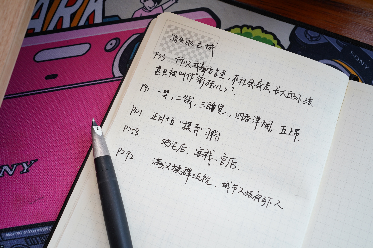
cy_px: 127
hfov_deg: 53.2
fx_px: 373
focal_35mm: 36
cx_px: 188
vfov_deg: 36.8
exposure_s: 1/40
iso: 800
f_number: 9
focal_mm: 35
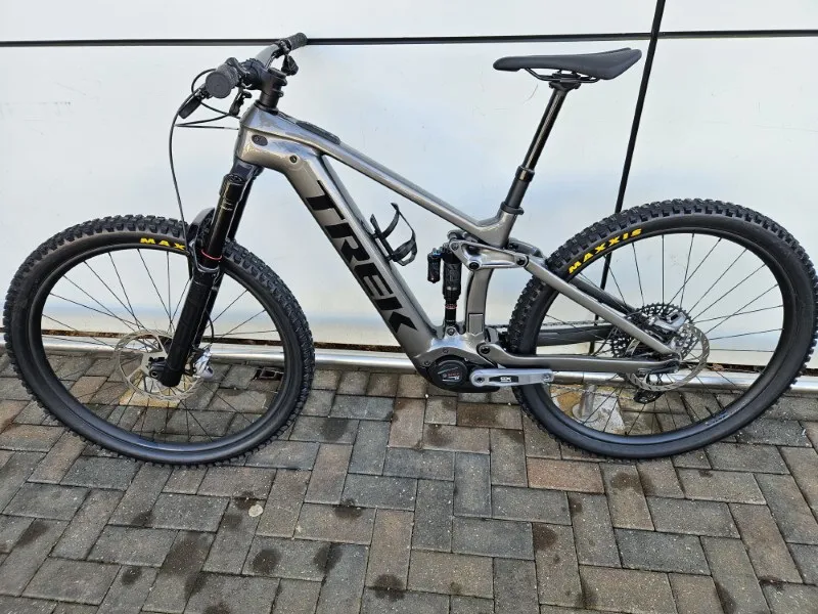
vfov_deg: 58.9
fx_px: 544
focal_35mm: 23
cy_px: 307
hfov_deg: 73.9
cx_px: 409
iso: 25
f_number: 1.8
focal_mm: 5.4
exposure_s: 1/108
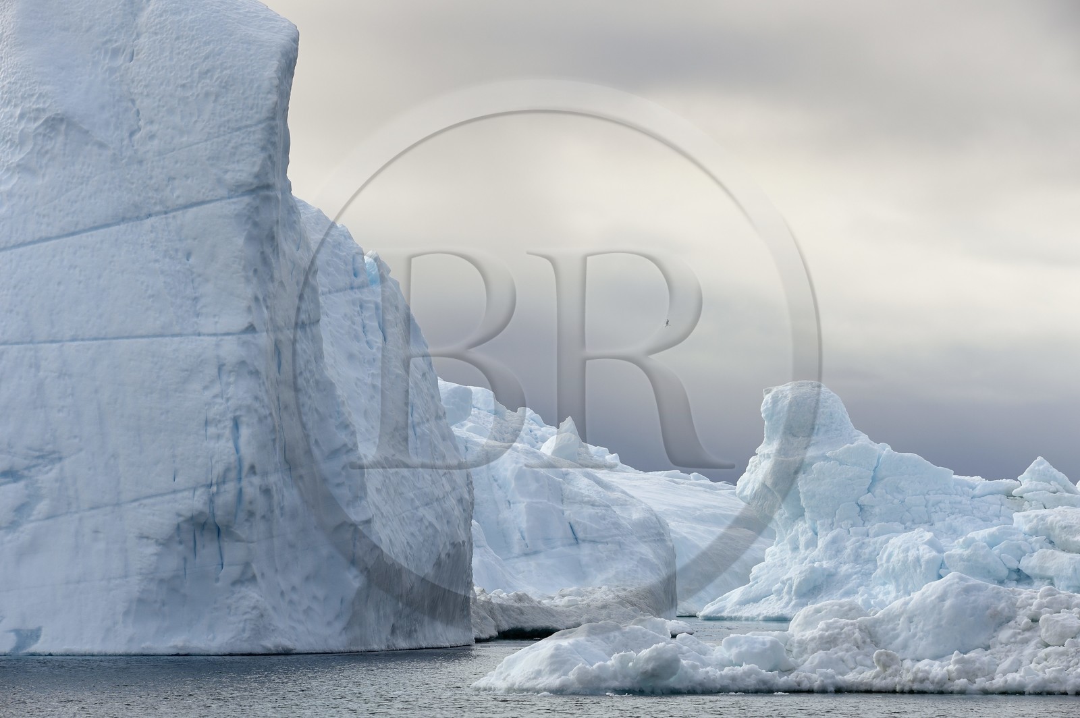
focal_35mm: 280
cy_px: 359
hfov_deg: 7.4
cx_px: 540
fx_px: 8393
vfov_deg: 4.9
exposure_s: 1/640
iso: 200
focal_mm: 280
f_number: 8
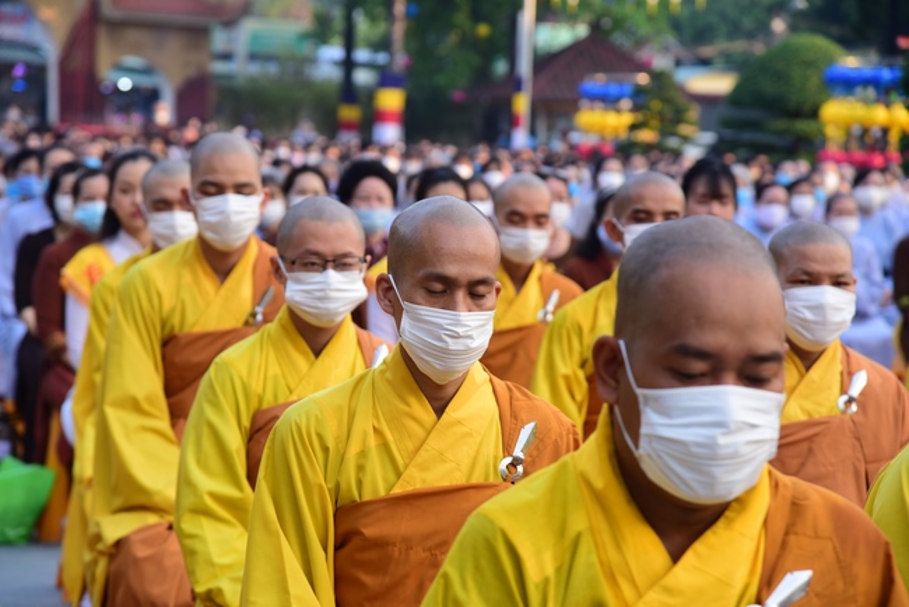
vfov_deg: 13.1
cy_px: 304
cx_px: 454
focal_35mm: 105
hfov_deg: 19.4
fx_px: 2652
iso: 500
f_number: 5.6
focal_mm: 105
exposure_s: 1/160
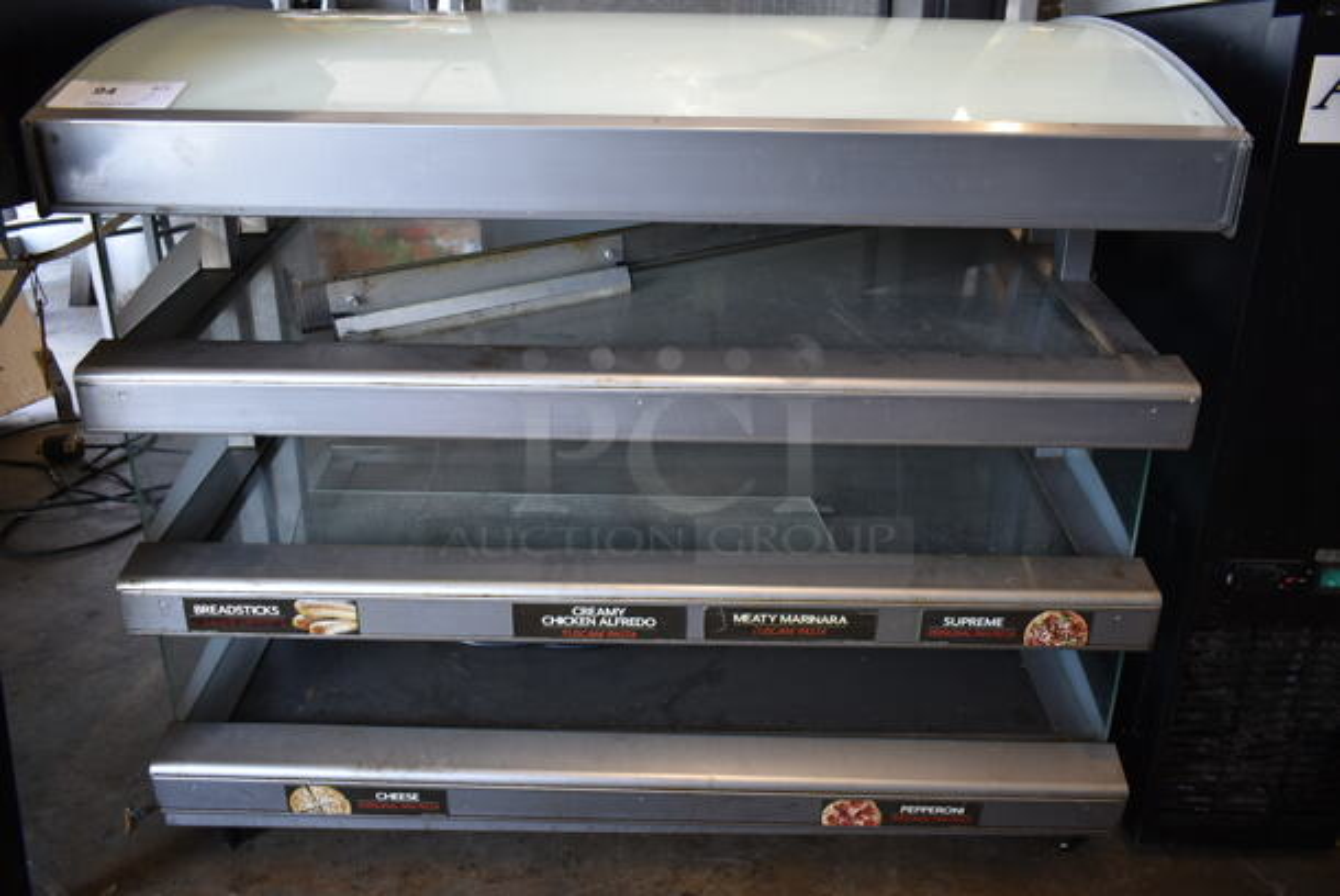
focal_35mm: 27
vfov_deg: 48.0
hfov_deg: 67.3
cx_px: 670
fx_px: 1006
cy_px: 448
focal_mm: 18
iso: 220
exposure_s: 1/30
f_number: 3.5
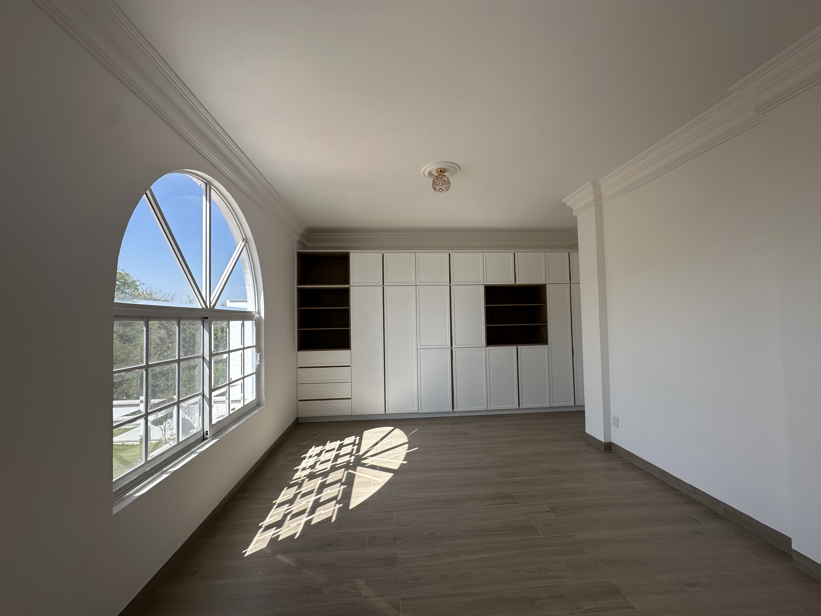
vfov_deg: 85.7
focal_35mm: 14
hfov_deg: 102.1
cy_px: 308
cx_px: 410
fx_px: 332
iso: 40
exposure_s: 1/540
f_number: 2.2
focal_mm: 2.22
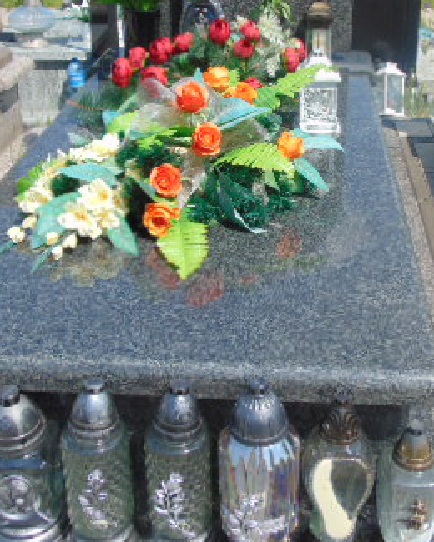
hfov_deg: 31.4
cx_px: 250
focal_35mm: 48
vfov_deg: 38.2
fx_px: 771
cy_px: 168
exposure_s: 1/250
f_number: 7.7
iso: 80
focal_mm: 4.5
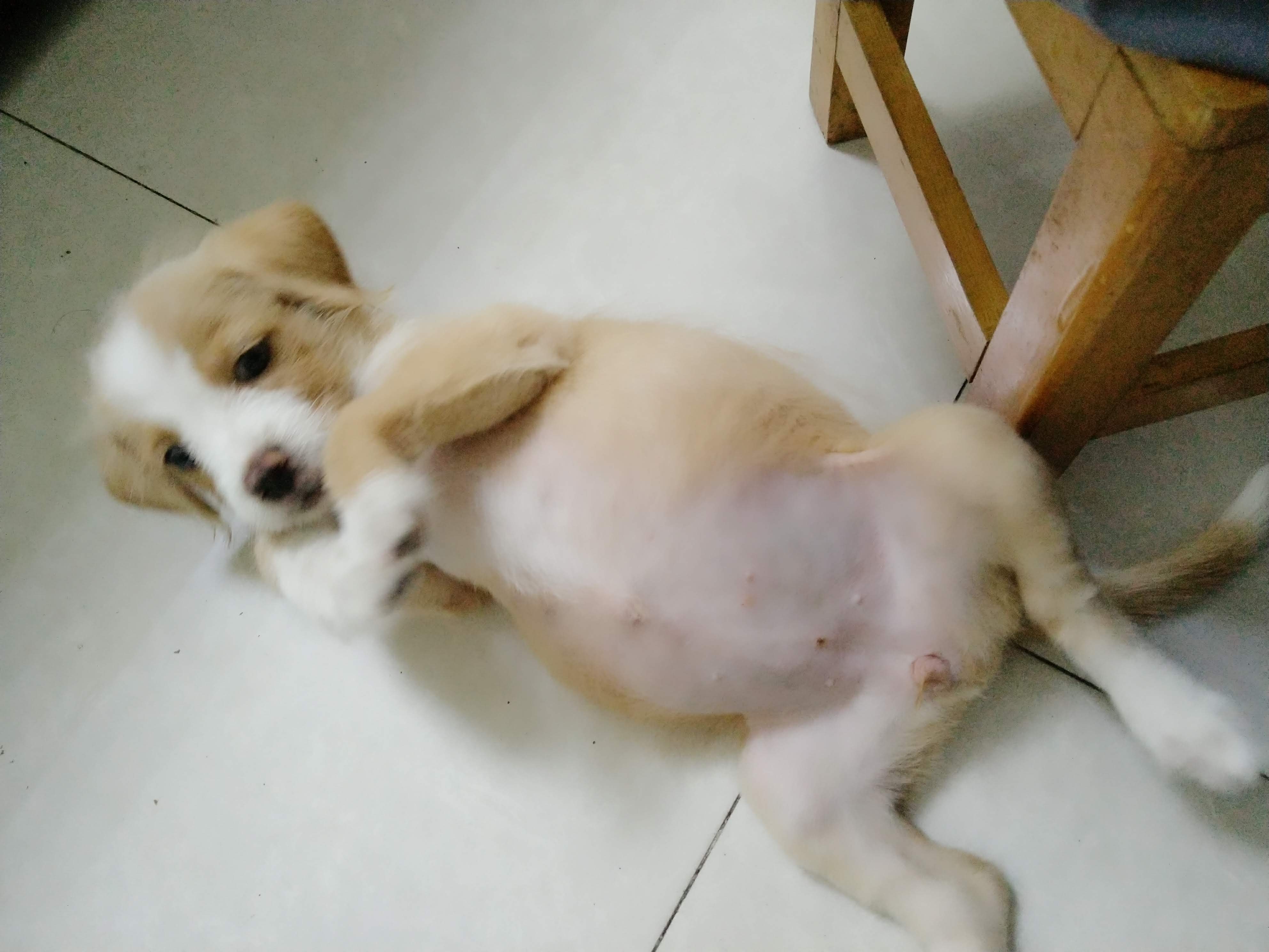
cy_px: 476
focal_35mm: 27
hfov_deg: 65.3
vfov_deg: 51.4
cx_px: 634
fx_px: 990
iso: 1047
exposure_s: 1/25
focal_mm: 3.95
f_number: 1.8
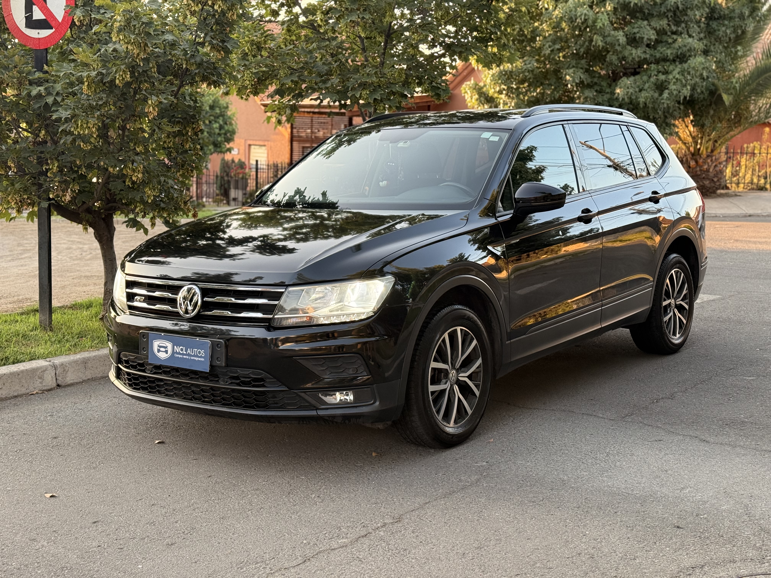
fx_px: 1069
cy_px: 289
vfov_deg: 30.3
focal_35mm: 48
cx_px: 386
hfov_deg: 39.7
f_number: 1.78
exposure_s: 1/177
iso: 100
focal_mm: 6.76
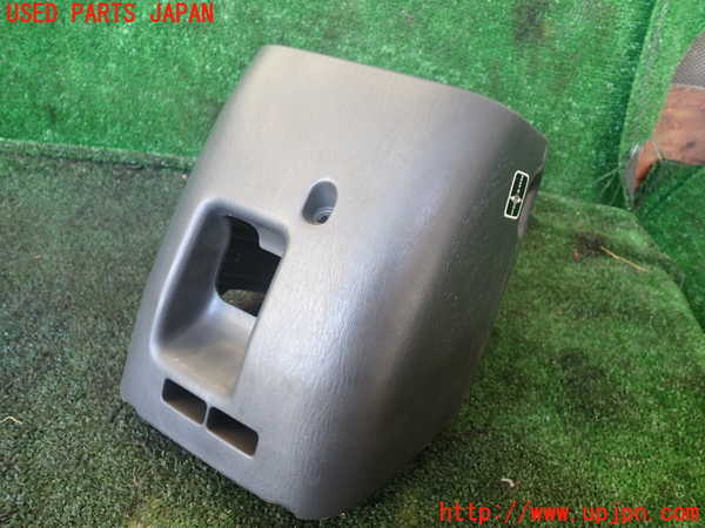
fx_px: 611
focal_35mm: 30
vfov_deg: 46.8
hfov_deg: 60.0
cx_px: 352
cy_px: 264
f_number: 2.3
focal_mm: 5.4
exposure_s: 1/60
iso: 200
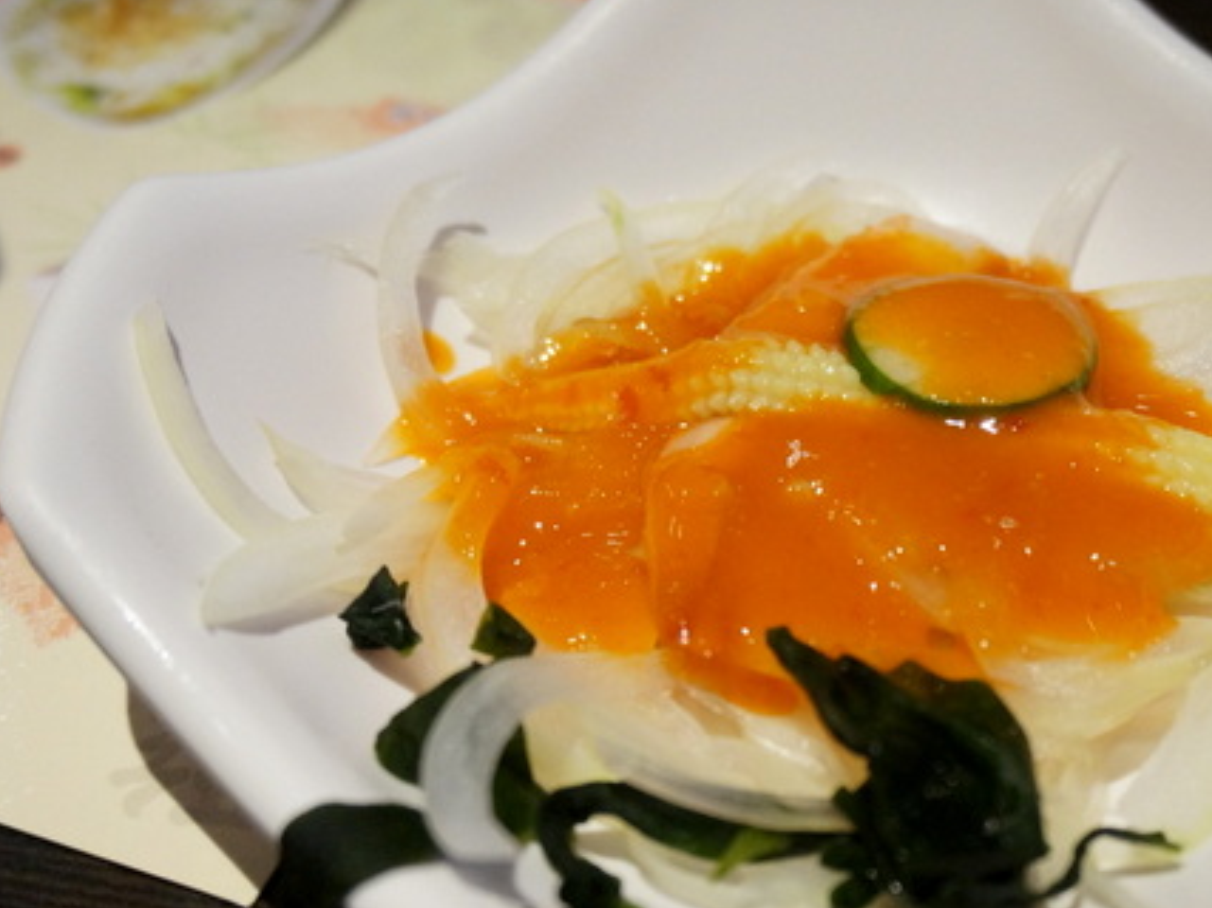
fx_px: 1740
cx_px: 809
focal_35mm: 50
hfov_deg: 38.0
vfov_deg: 29.2
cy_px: 499
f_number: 4.5
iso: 2500
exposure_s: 1/160
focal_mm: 23
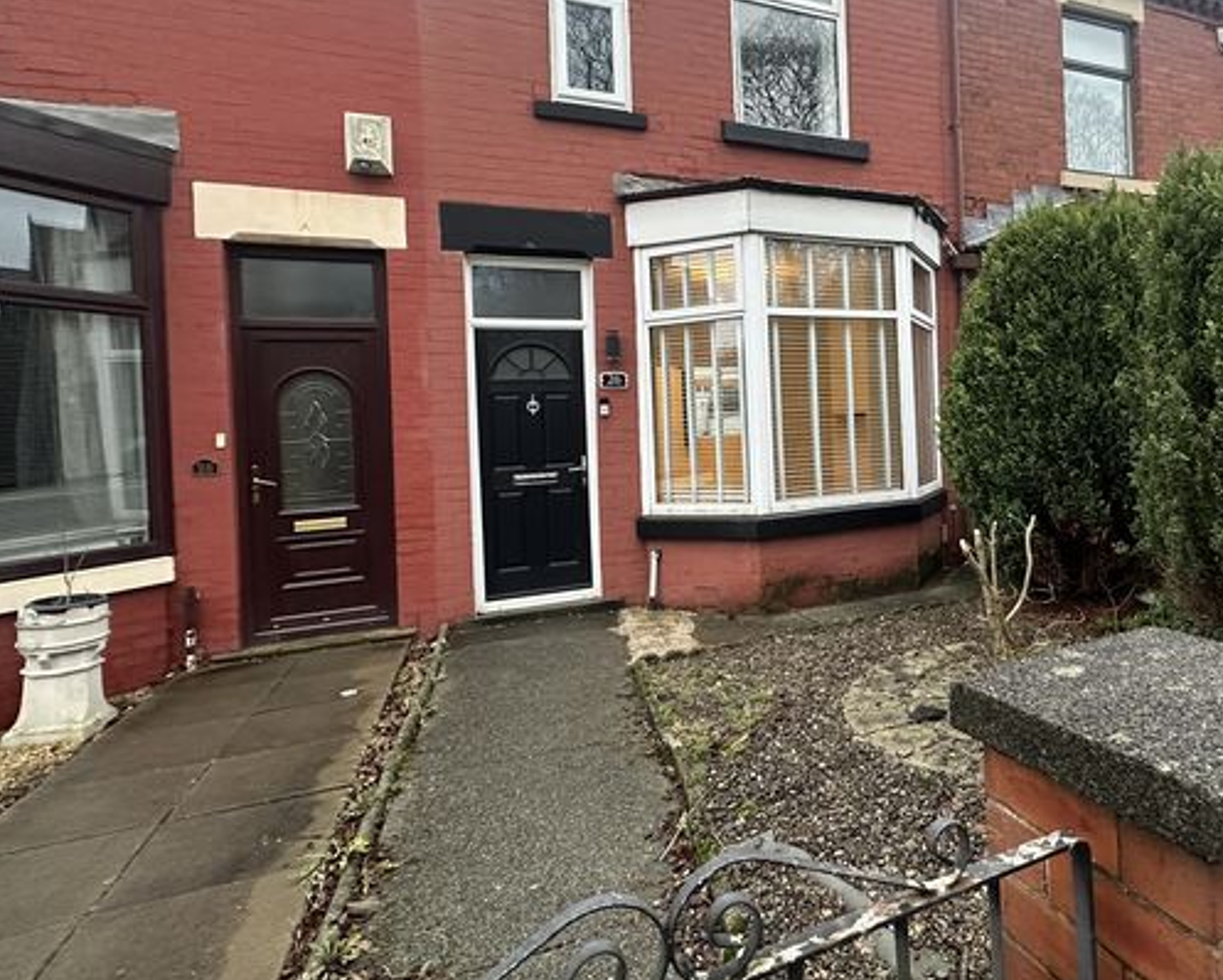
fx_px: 797
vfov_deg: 62.9
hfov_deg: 71.1
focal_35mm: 22
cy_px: 419
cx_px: 881
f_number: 2.2
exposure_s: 1/60
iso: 320
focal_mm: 2.22
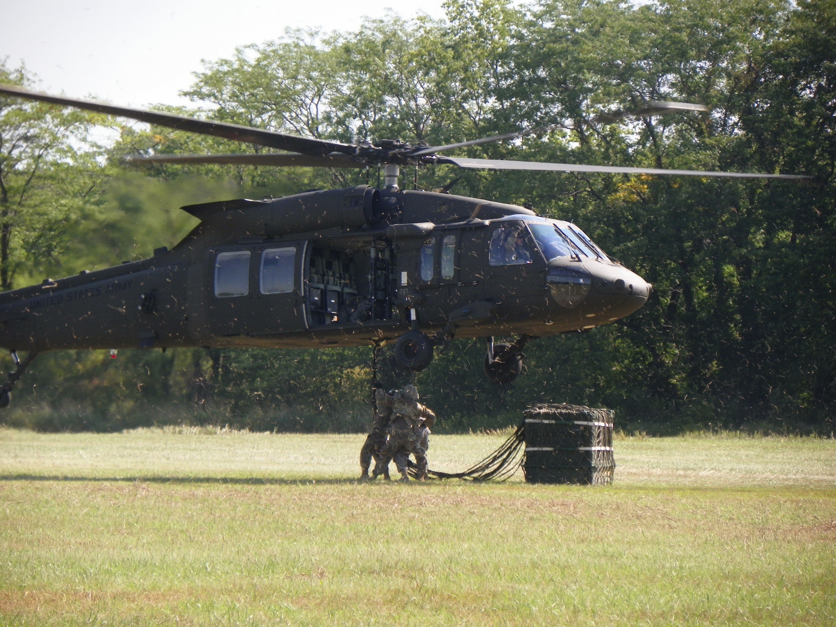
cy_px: 314
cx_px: 418
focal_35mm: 324
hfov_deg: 6.1
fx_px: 7825
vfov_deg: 4.6
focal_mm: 57.7
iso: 64
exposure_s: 1/320
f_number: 4.5
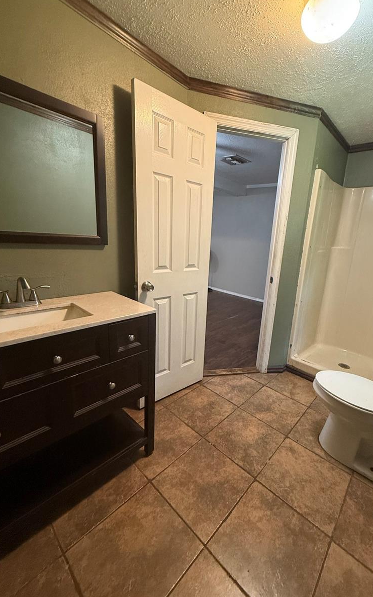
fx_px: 244
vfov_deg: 101.5
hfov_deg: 74.1
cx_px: 220
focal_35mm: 15
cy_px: 298
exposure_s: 1/60
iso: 400
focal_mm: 2.22
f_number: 2.2
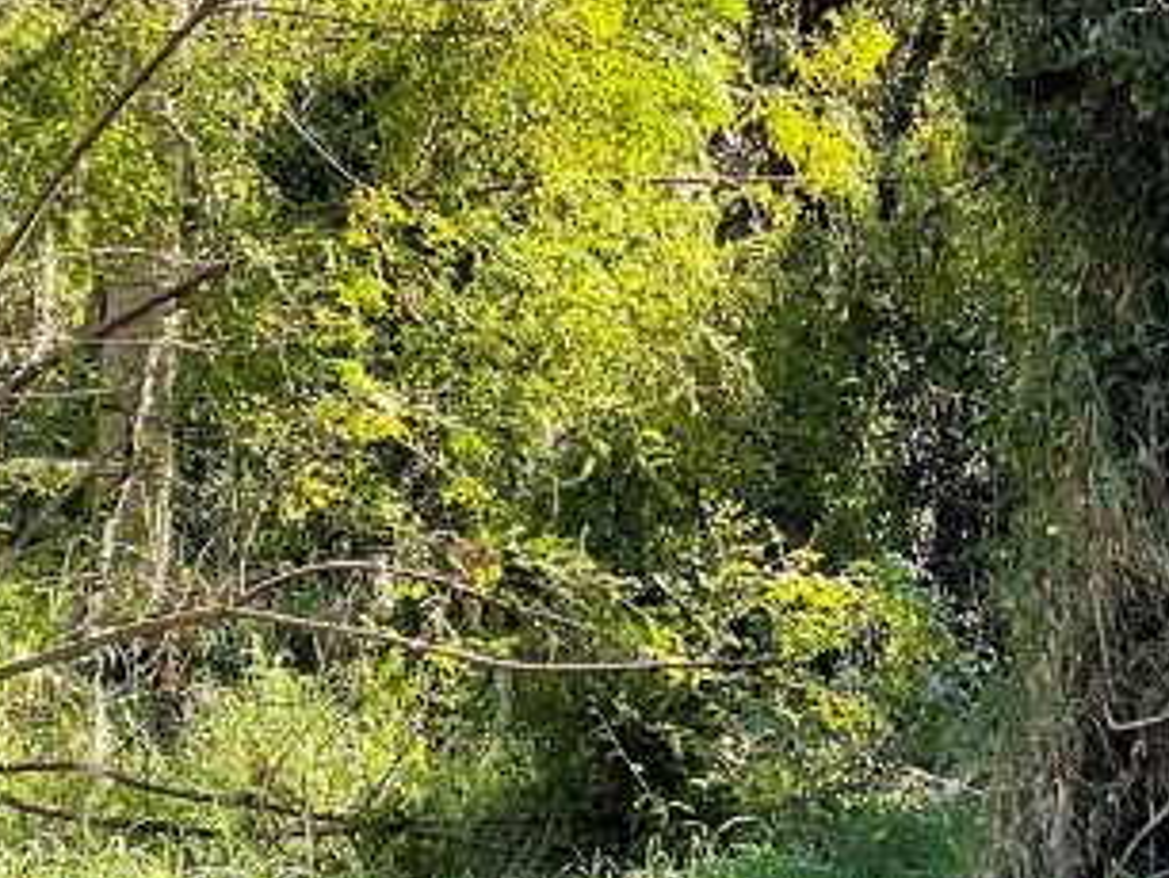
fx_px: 3278
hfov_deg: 20.2
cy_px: 141
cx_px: 745
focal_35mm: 97
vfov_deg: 15.1
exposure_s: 1/168
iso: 16
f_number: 1.8
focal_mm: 3
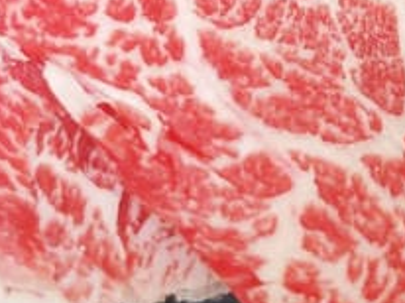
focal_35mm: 134
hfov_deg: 14.7
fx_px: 1566
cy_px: -295
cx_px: 307
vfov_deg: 10.2
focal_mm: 8.72
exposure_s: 1/60
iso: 400
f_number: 2
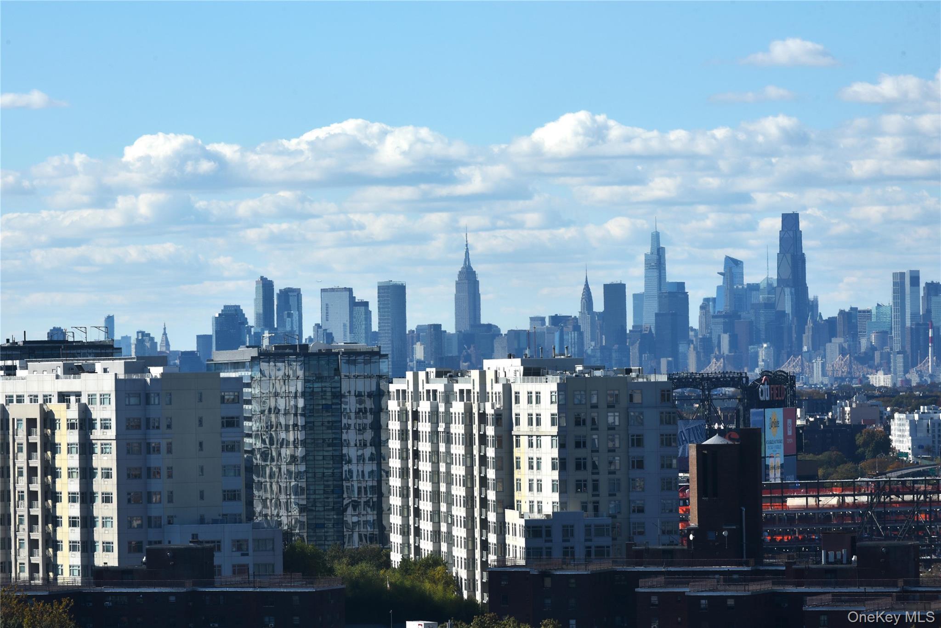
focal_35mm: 200
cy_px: 314
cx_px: 470
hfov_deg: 10.3
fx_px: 5228
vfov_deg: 6.9
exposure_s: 1/200
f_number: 16
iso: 160
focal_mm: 200
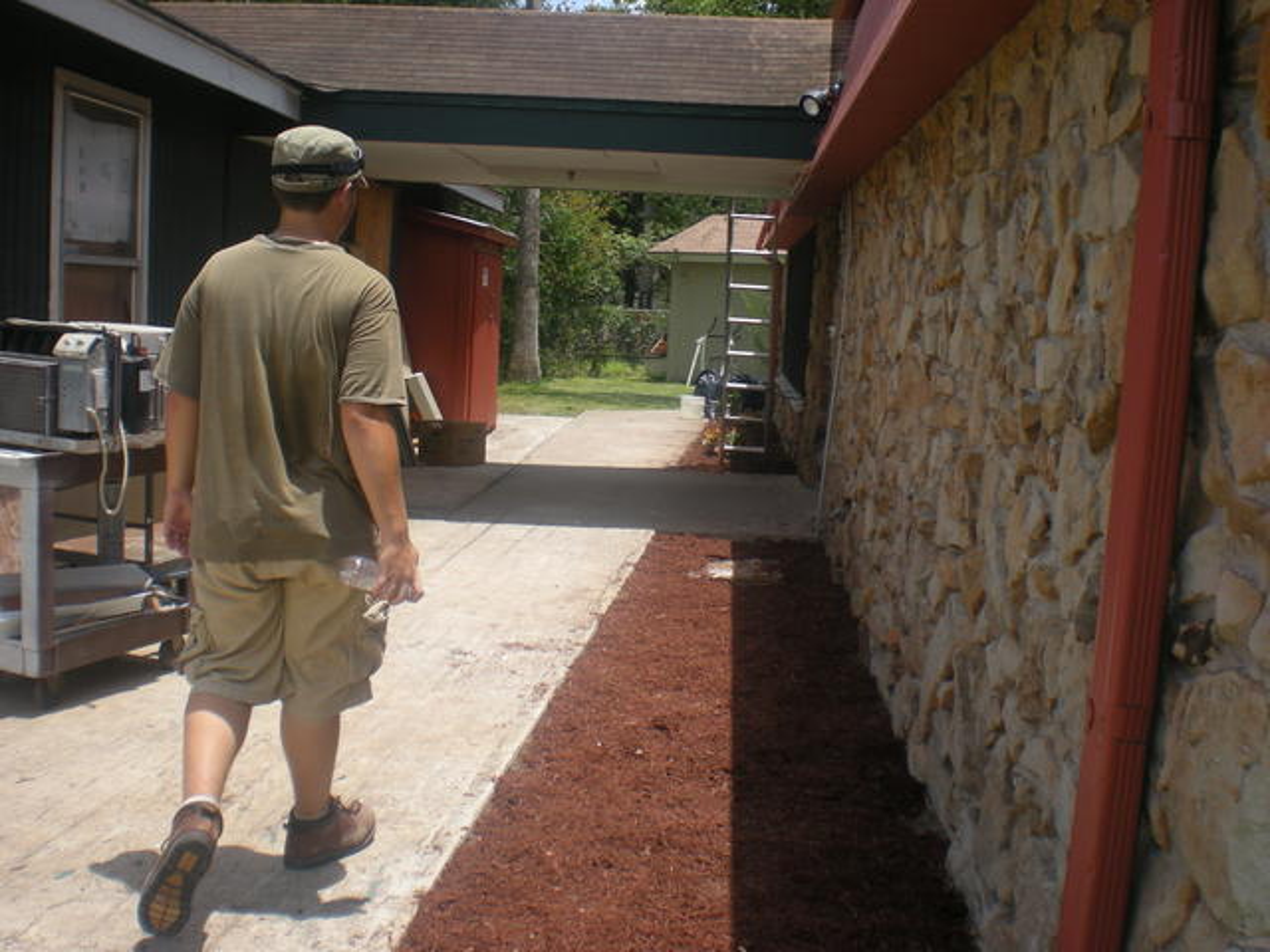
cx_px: 635
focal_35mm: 38
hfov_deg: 49.0
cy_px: 476
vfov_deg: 37.7
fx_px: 1394
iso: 64
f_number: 4.6
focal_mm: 6.3
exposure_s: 1/313
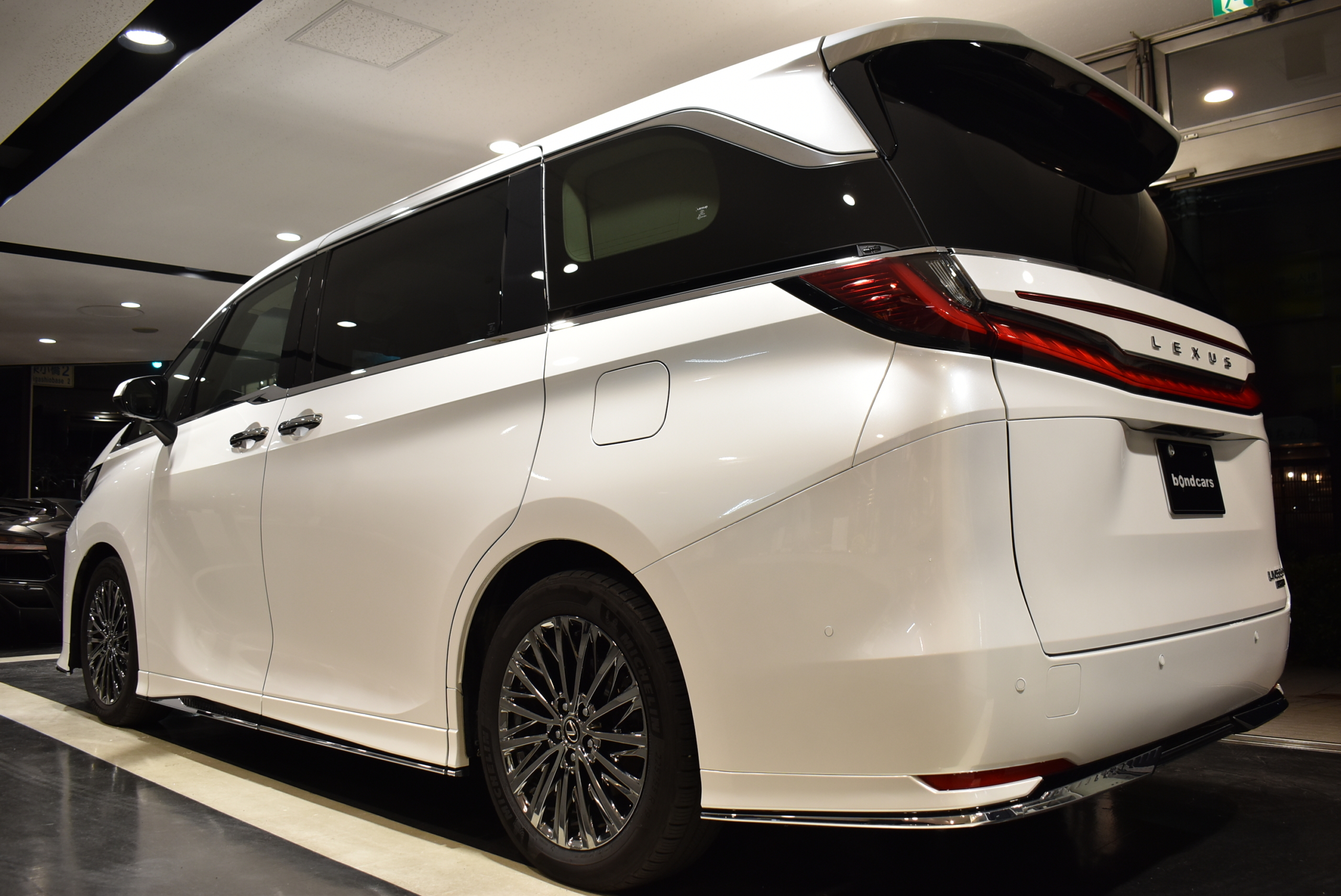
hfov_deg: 61.9
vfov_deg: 43.7
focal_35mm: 30
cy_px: 448
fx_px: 1118
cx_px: 670
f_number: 4.5
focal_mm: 20
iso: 450
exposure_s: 1/30
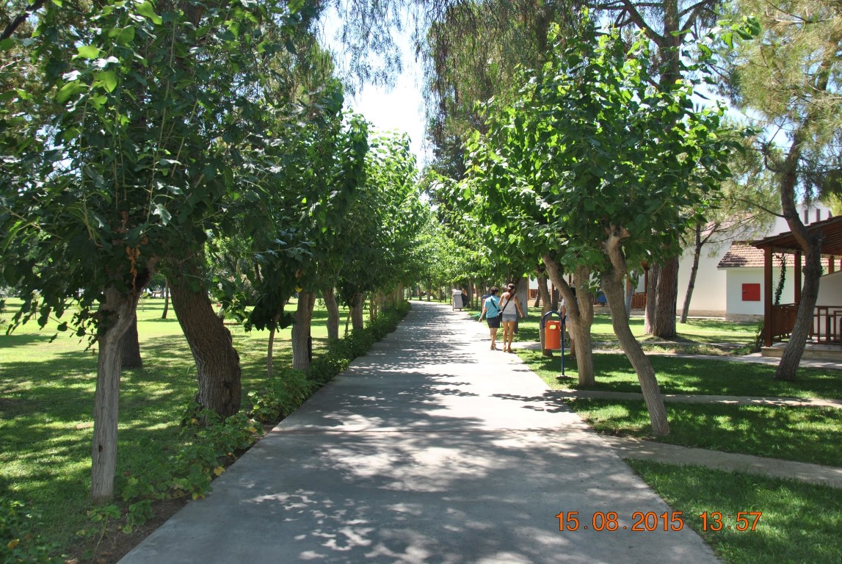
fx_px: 632
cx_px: 421
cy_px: 282
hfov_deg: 67.3
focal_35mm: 27
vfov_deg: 48.1
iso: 100
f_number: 5
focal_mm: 18
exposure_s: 1/200
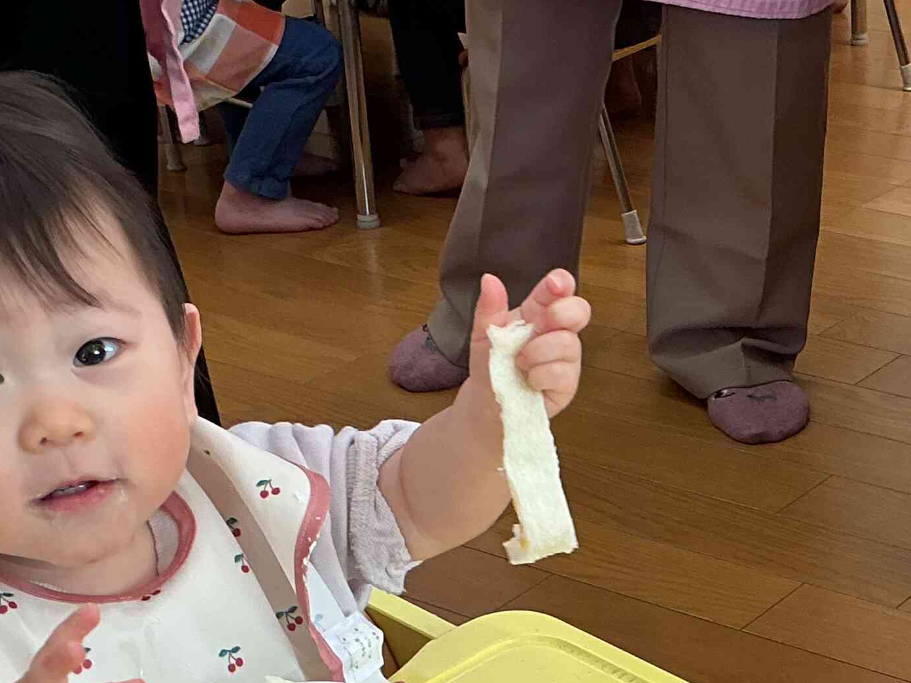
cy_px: 642
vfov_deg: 17.3
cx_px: 766
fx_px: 2211
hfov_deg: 22.9
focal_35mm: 84
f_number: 1.8
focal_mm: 3
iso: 50
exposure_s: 1/120
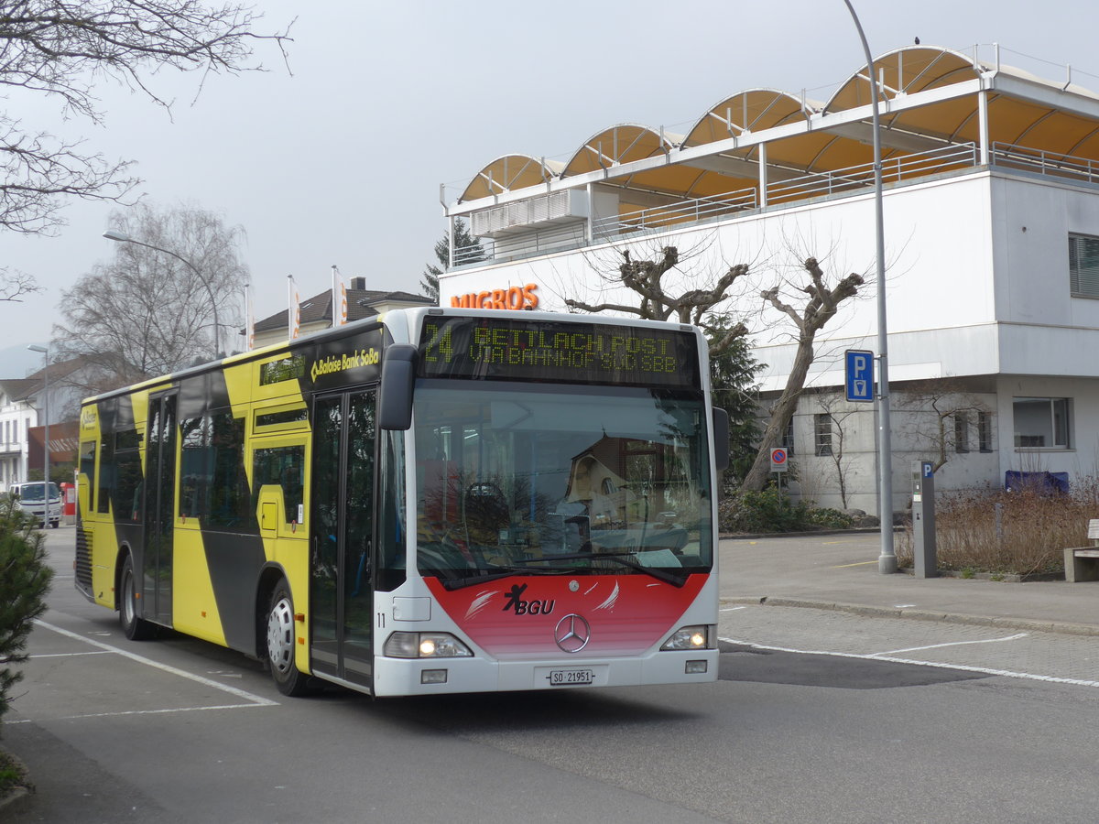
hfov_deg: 36.2
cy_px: 412
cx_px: 550
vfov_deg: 27.5
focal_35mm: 53
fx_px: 1683
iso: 80
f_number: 3.4
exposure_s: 1/640
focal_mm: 11.3
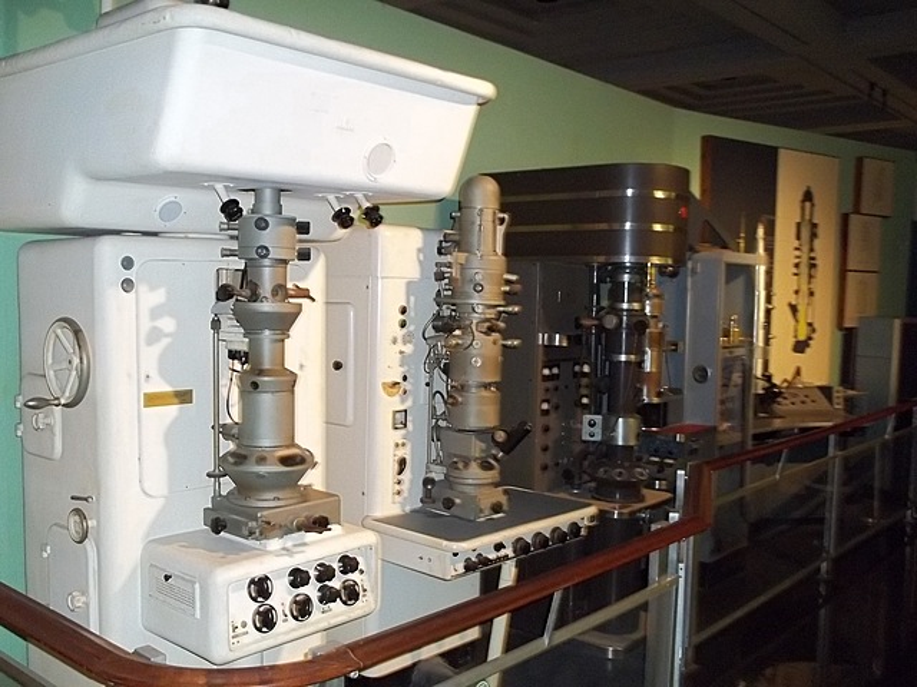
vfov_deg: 42.9
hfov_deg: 55.4
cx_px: 458
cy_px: 344
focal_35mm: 33
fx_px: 874
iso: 400
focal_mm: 5.9
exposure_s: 1/30
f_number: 3.3
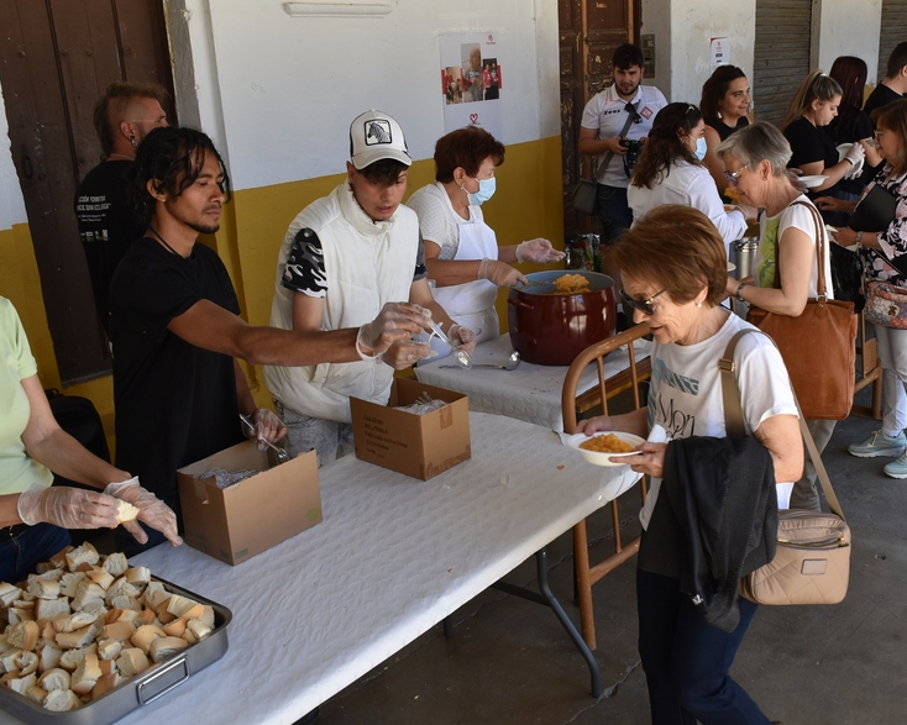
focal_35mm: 38
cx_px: 544
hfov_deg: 47.7
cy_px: 356
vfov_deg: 39.1
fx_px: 1020
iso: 400
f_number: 6.3
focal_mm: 22
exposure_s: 1/160
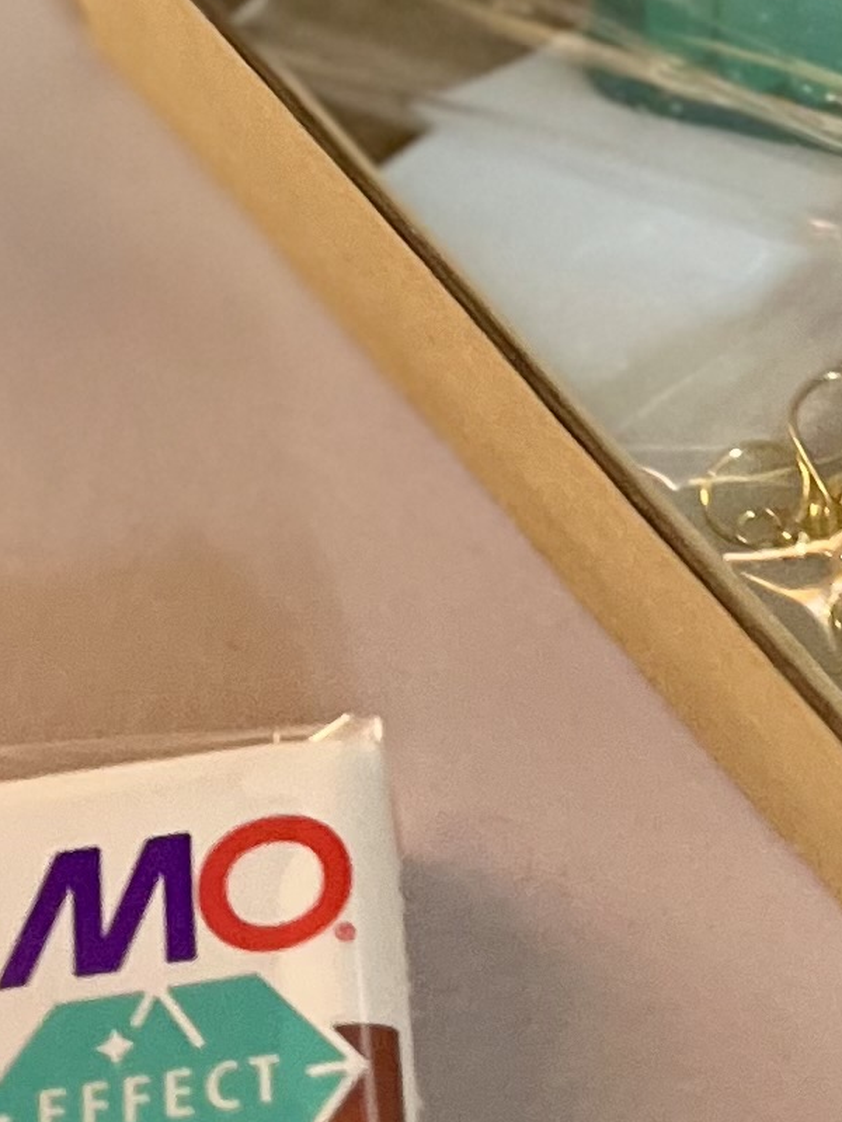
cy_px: -404
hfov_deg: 11.1
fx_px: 4249
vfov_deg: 14.3
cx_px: 953
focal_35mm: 131
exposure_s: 1/50
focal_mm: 5.1
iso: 320
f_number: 1.6
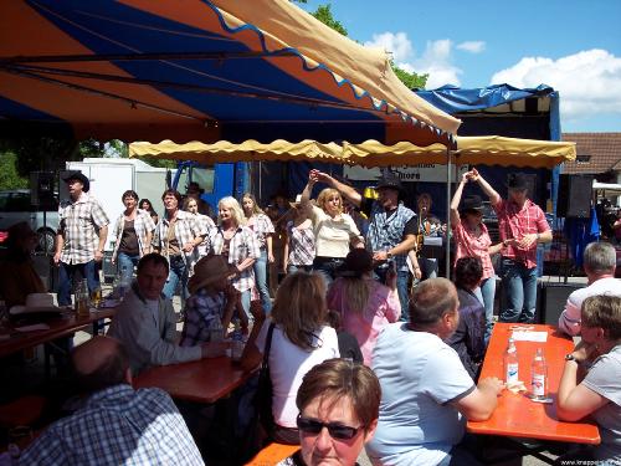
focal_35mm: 39
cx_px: 310
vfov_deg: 36.8
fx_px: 700
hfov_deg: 47.9
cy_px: 233
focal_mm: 8
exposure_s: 1/750
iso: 100
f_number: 4
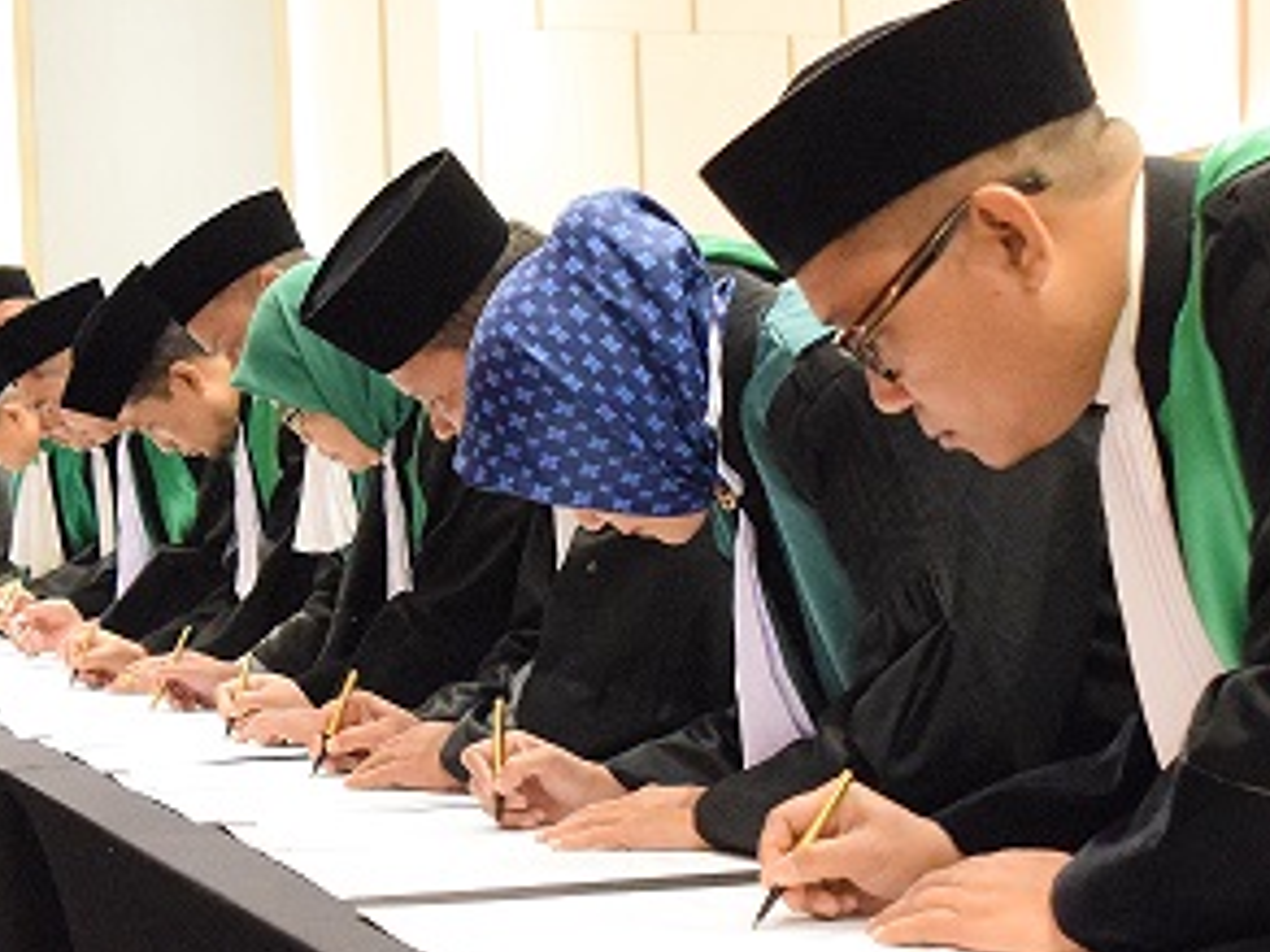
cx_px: 539
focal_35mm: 74
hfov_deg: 26.3
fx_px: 2715
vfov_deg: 19.8
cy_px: 700
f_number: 3.5
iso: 6400
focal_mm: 20
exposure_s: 1/40
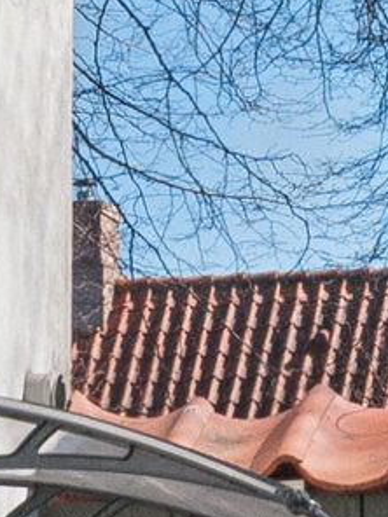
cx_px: -199
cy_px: 1029
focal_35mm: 351
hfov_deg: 4.2
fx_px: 5246
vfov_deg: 5.5
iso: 200
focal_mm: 24
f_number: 10
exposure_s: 1/400
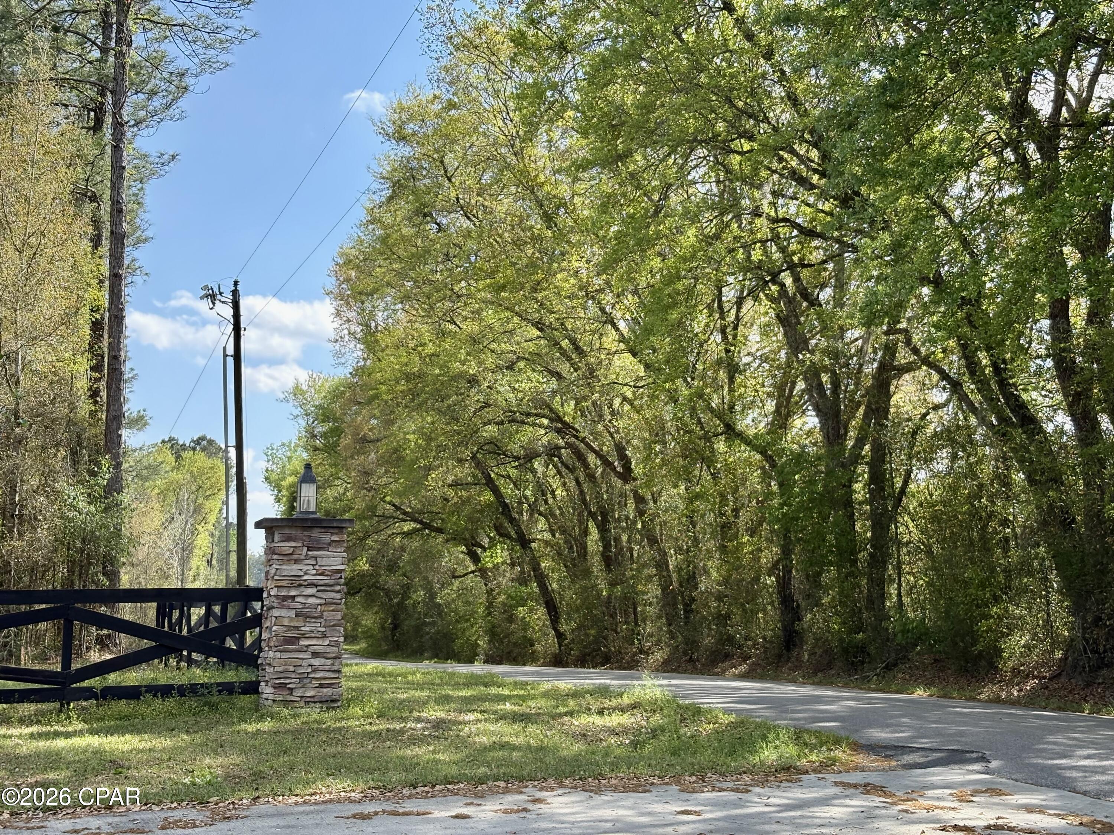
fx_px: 1673
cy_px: 418
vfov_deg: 28.0
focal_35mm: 52
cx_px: 557
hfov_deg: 36.8
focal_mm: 5.96
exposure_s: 1/1156
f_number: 1.6
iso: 50
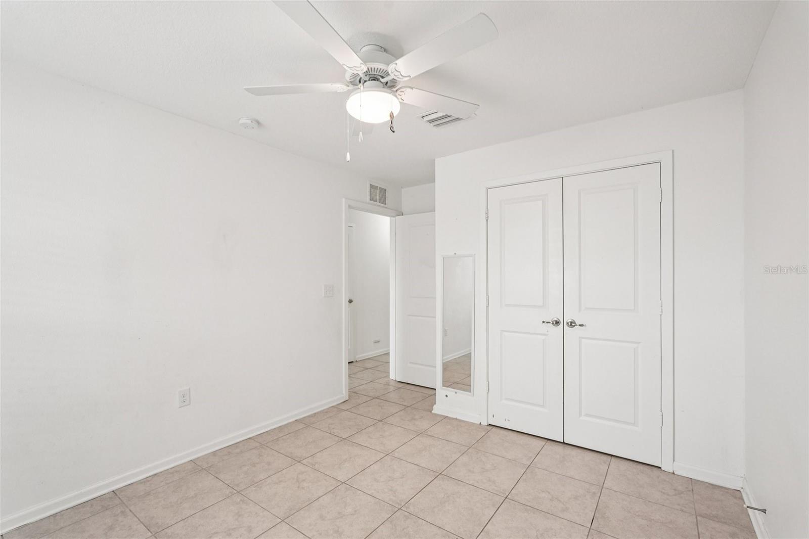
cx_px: 404
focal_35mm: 16
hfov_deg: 96.7
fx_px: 359
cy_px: 270
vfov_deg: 73.7
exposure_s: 1/25
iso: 400
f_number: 8
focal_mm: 16
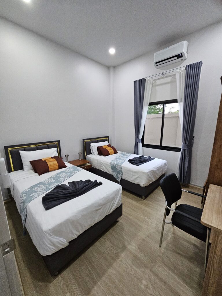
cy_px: 148
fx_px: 111
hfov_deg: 89.9
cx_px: 111
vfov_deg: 106.2
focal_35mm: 13
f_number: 2.2
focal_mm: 2.2
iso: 400
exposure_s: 1/77.4
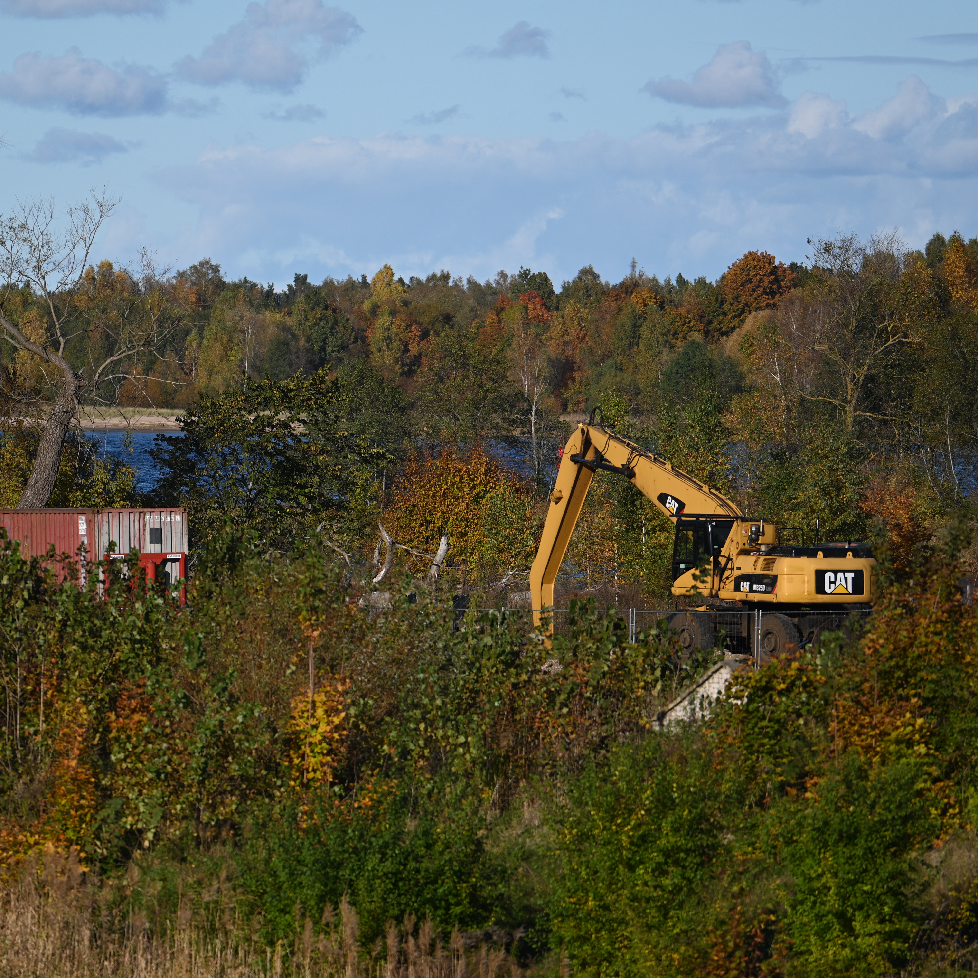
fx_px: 9813
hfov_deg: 5.7
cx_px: 321
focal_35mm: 307
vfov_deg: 5.7
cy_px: 489
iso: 100
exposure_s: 1/1000
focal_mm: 240
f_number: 5.3
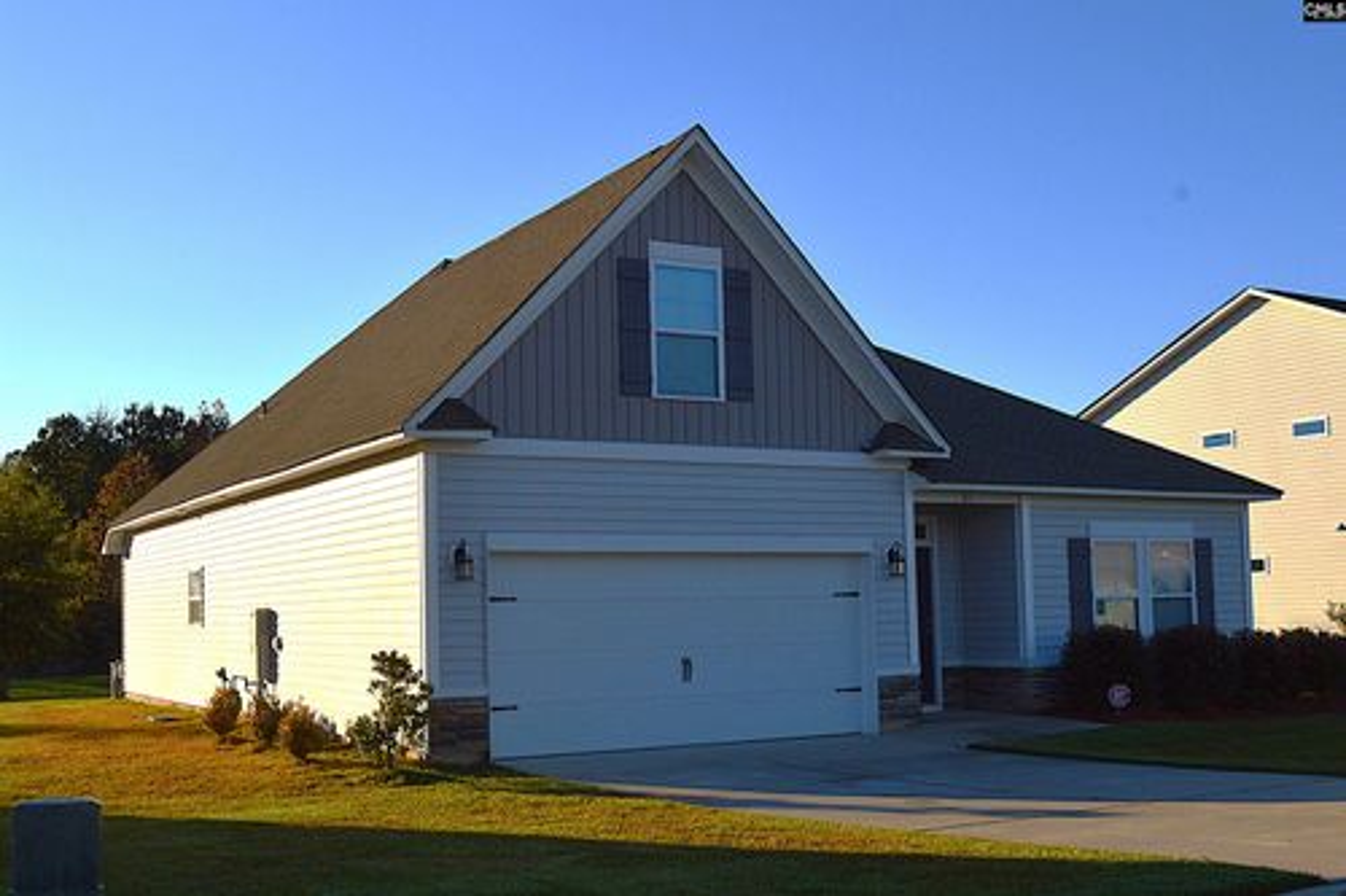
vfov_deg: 38.3
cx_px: 673
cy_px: 448
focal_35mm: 34
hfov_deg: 55.1
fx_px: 1289
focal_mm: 23
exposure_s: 1/500
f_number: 11
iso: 400
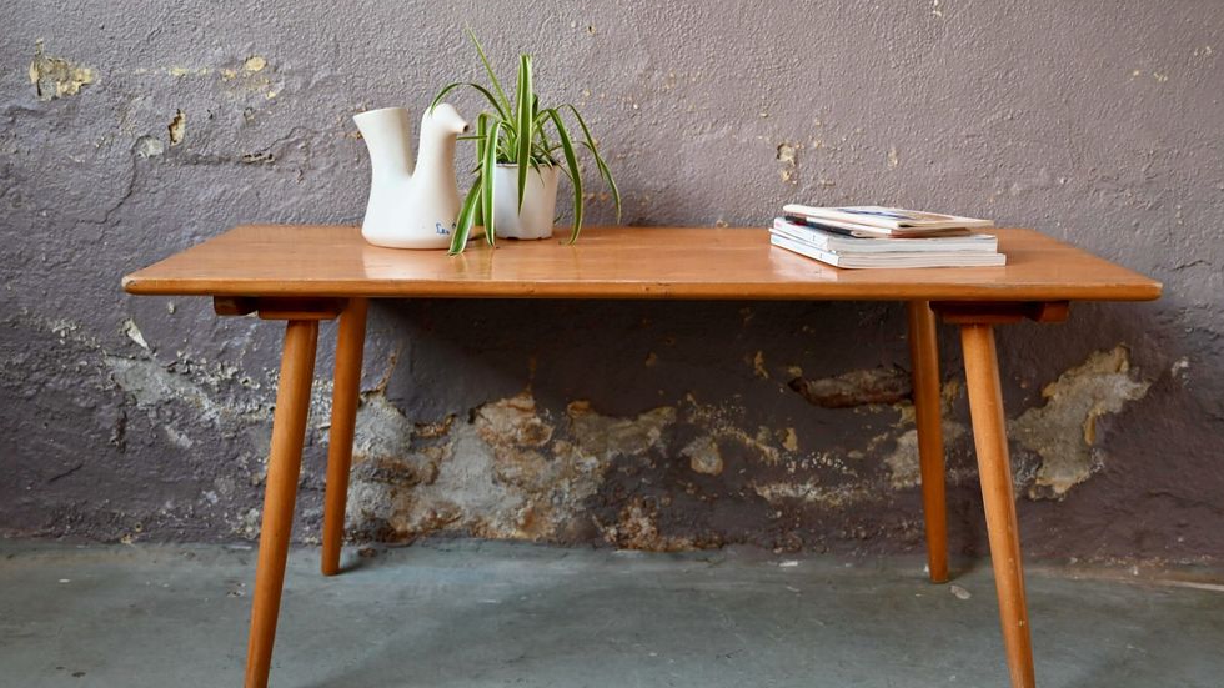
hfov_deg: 44.6
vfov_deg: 25.9
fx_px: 1493
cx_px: 621
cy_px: 386
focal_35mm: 46
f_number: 4
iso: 1250
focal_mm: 43
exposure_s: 1/125
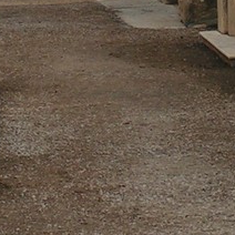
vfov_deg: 5.4
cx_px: 167
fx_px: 2465
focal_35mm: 321
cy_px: -78
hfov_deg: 5.5
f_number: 5
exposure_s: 1/200
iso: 50
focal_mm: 11
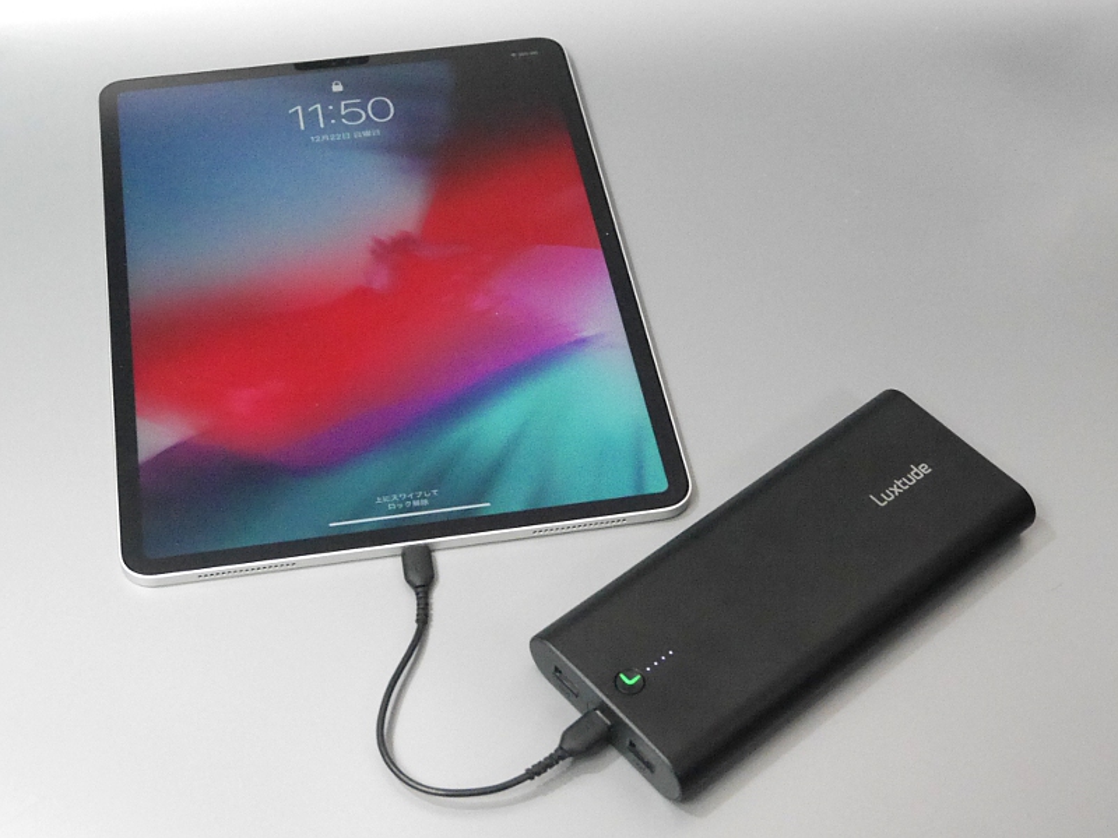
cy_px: 419
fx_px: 1679
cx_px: 559
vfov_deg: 28.0
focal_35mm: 52
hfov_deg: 36.8
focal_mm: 26
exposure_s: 1/100
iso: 3200
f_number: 5.1
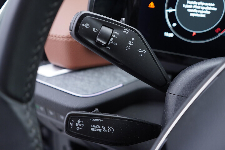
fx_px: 225
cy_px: 75
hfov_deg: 53.1
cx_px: 112
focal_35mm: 36
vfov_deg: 36.9
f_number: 2.8
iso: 250
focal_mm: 24
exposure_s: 1/40
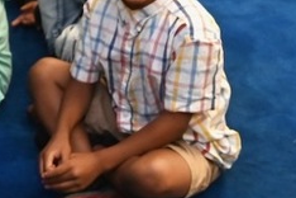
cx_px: -65
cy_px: -56
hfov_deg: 15.5
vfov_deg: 10.6
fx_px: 1044
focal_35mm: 127
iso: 5000
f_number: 5
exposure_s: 1/200
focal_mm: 29
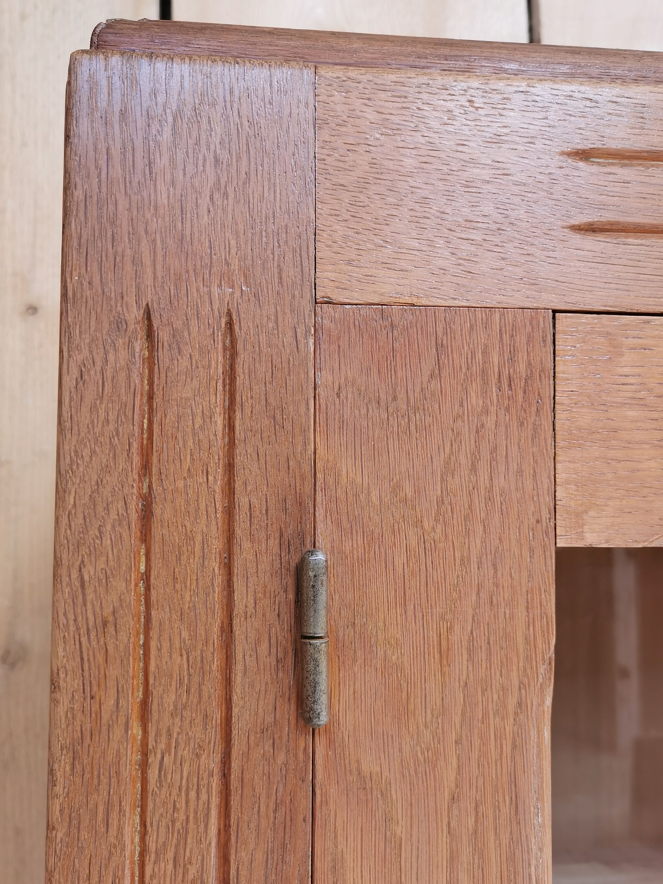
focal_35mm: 34
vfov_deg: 54.0
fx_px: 868
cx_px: 332
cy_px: 442
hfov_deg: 41.8
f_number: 1.8
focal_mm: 5.58
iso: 64
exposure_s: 1/100
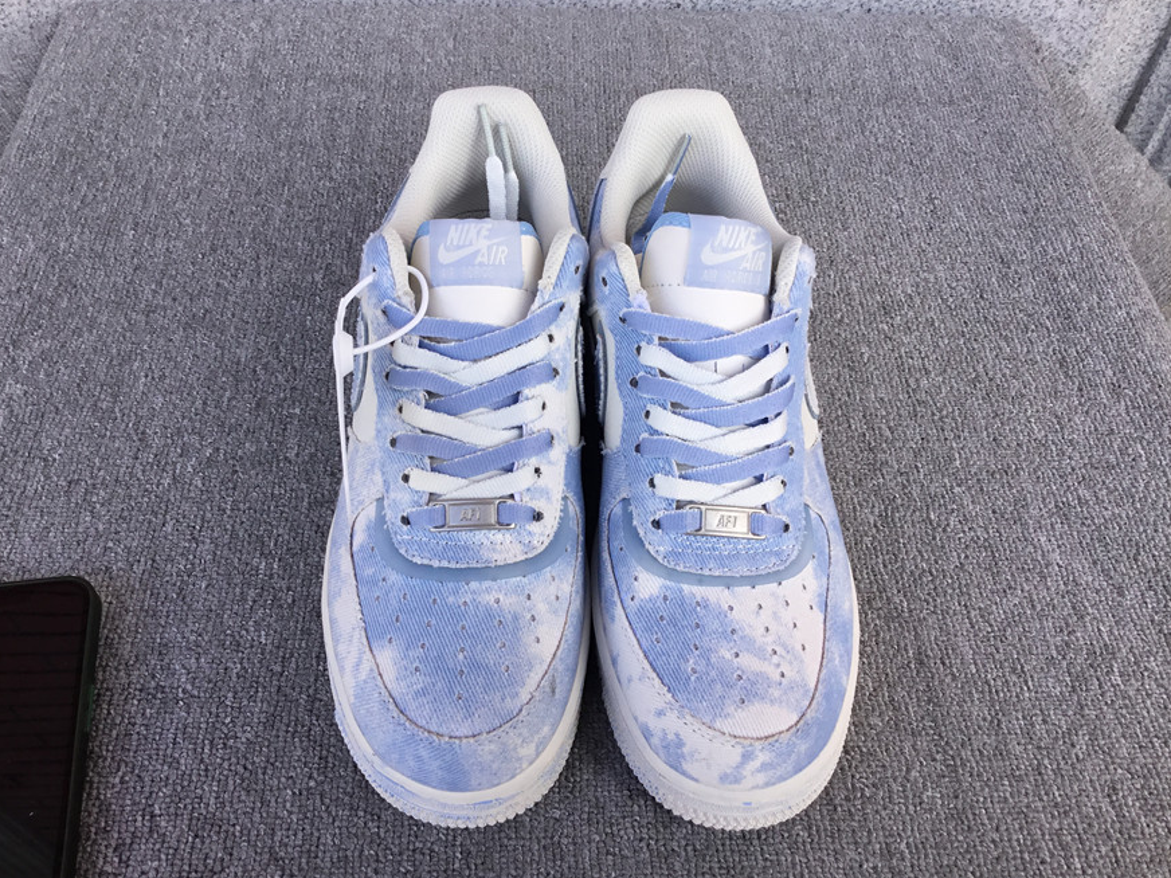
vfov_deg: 44.2
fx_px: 1083
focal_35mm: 32
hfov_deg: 56.8
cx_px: 568
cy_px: 438
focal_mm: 3.3
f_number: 2.4
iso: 25
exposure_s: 1/264
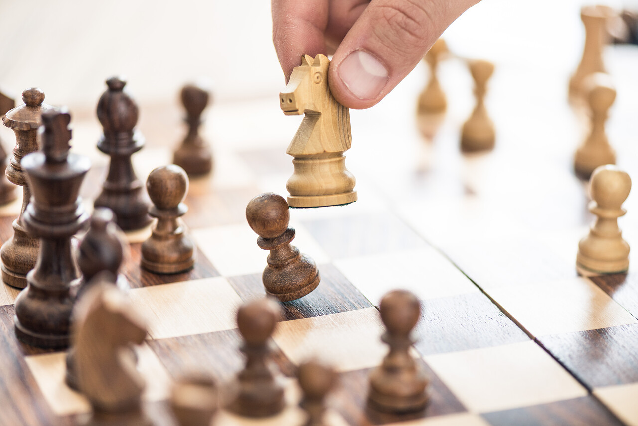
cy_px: 213
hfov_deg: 19.5
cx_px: 319
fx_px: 1861
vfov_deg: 13.0
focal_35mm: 105
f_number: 3.5
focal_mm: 105
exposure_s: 1/200
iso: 125
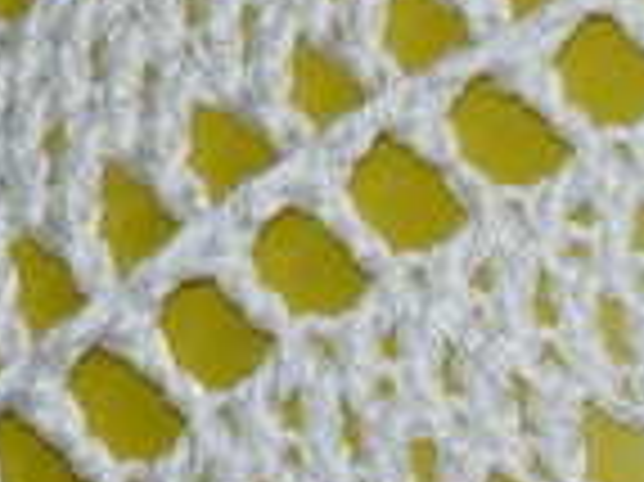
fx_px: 8086
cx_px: 554
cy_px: 827
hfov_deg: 4.6
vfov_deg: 3.4
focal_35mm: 435
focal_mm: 14.7
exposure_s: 1/50
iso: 100
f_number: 3.6
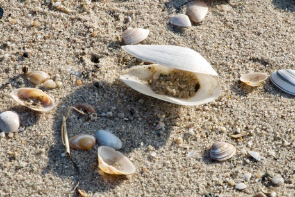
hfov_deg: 5.7
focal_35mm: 361
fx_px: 2959
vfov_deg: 3.8
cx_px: 148
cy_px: 98
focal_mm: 132.24
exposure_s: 1/25
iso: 64
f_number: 16
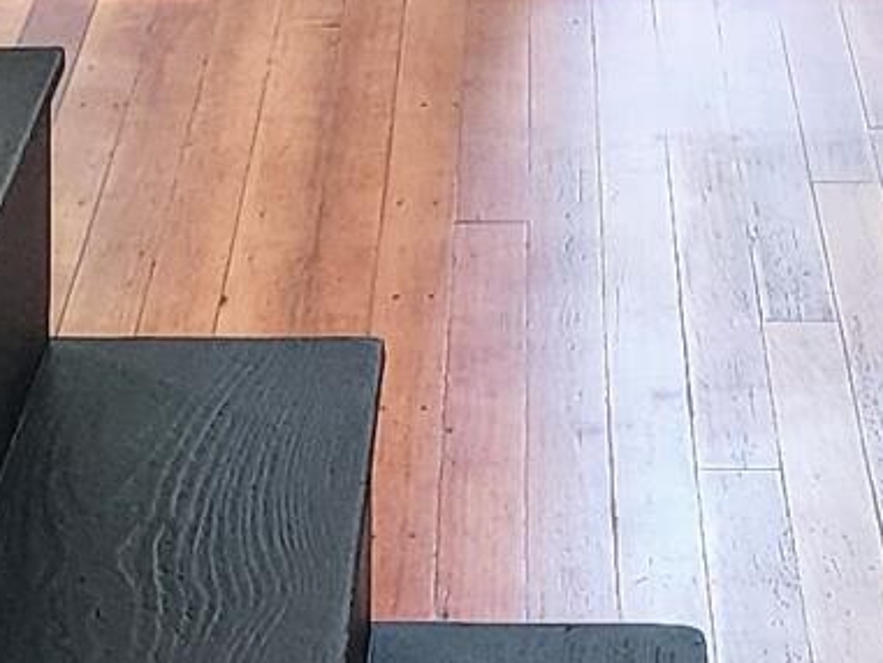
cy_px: -825
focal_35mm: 181
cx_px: 572
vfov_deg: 7.7
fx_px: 4618
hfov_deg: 10.9
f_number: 1.8
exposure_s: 1/120
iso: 250
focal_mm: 6.4
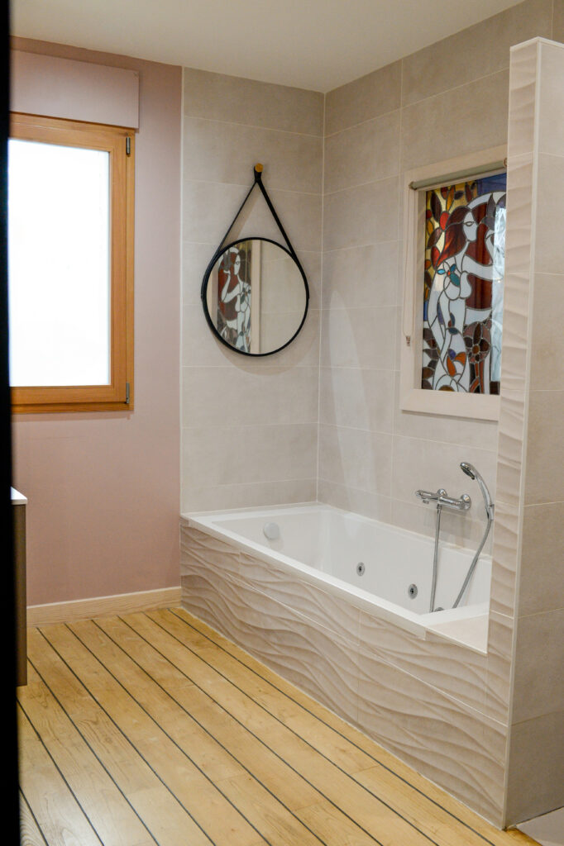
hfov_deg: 37.8
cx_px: 282
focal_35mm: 35
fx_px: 823
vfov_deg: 54.4
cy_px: 423
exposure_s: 1/250
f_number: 4.5
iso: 3200
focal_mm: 35
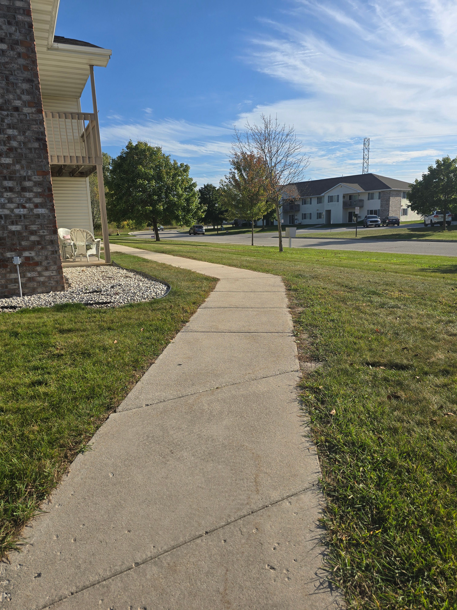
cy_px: 305
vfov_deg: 73.9
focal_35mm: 23
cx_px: 228
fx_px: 405
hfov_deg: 58.9
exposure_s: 1/989
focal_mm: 6.3
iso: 12
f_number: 1.7
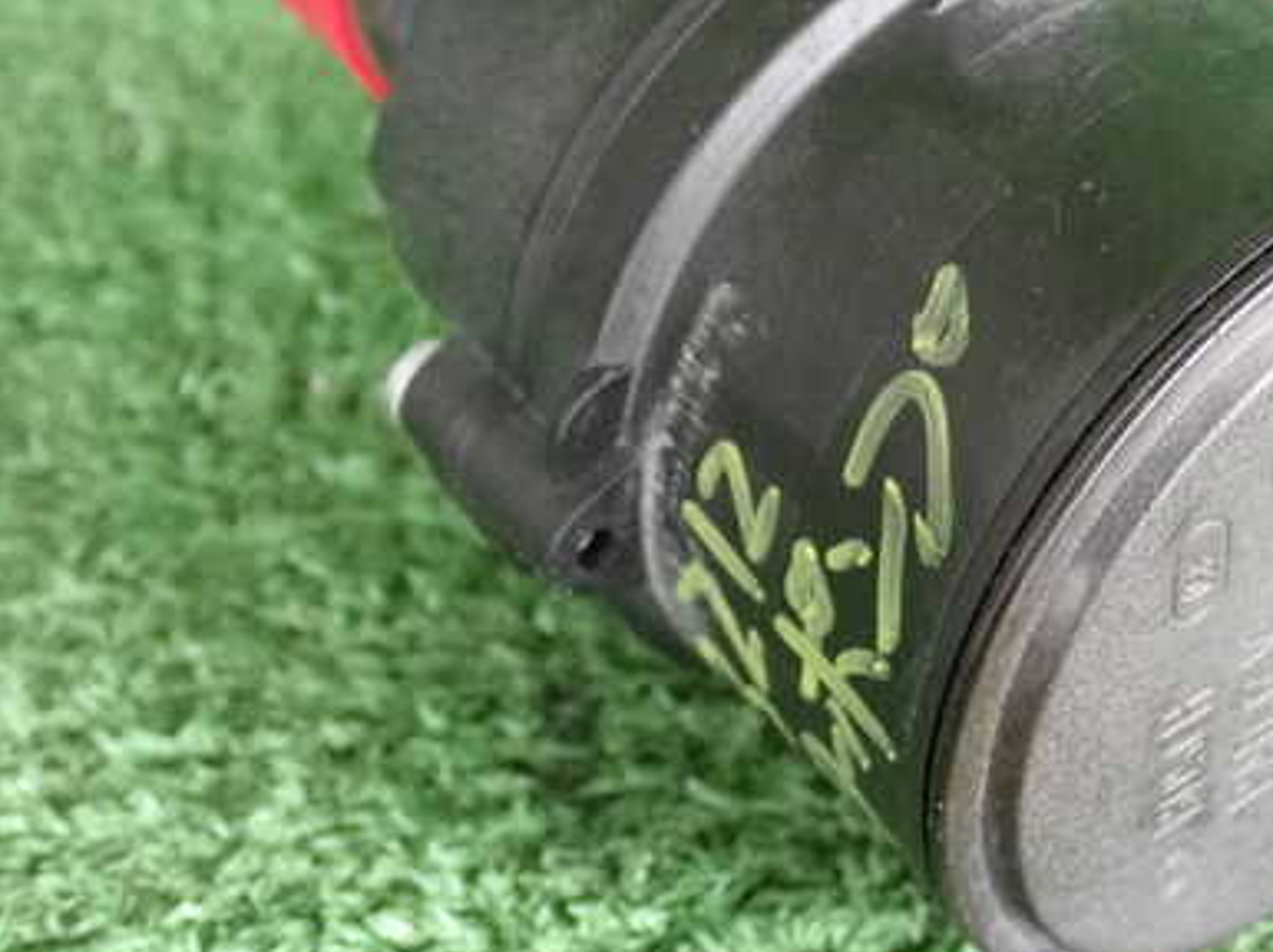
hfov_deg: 24.7
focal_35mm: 78
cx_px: 982
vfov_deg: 18.8
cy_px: 317
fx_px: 2866
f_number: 3.2
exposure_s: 1/125
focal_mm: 9.01
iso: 1600
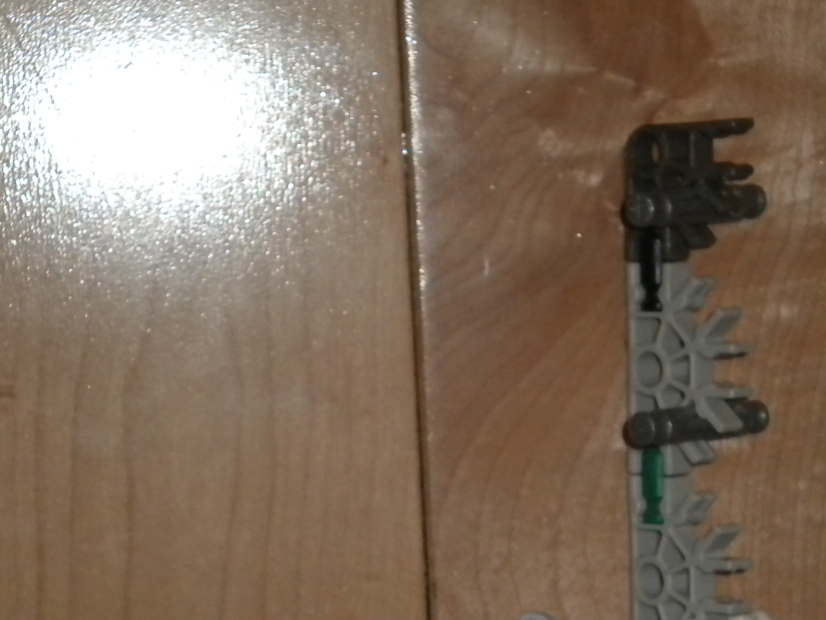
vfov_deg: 10.3
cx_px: 451
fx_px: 3436
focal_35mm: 144
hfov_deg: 13.7
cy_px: 494
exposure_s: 1/60
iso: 400
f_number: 5.1
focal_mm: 14.3
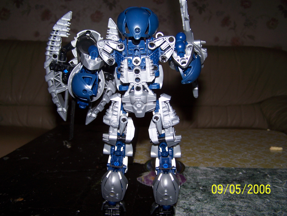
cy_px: 108
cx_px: 144
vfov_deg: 37.7
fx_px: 315
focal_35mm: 38
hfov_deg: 49.0
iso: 80
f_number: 2.8
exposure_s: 1/60
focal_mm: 6.3
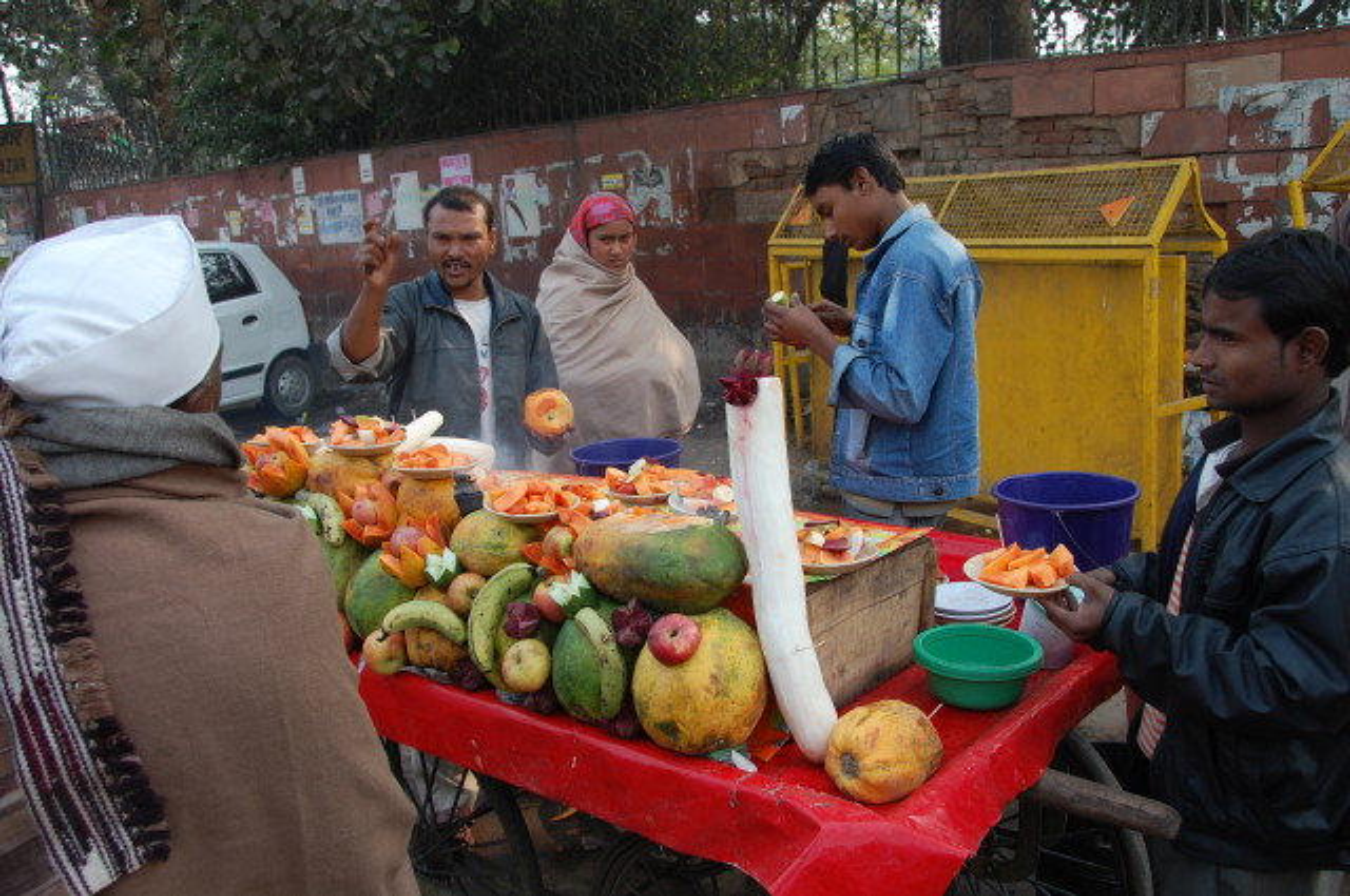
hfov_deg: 57.3
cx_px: 675
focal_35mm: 33
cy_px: 448
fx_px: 1236
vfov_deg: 39.9
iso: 200
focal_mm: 22
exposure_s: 1/160
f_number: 6.3
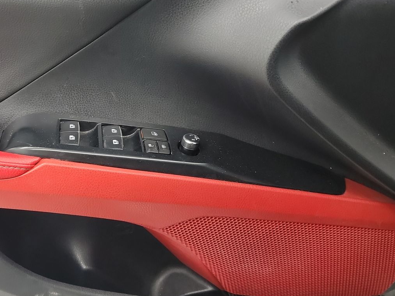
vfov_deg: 37.4
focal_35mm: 38
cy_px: 107
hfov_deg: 46.7
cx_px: 87
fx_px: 434
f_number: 1.8
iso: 779
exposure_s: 1/30
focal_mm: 6.7
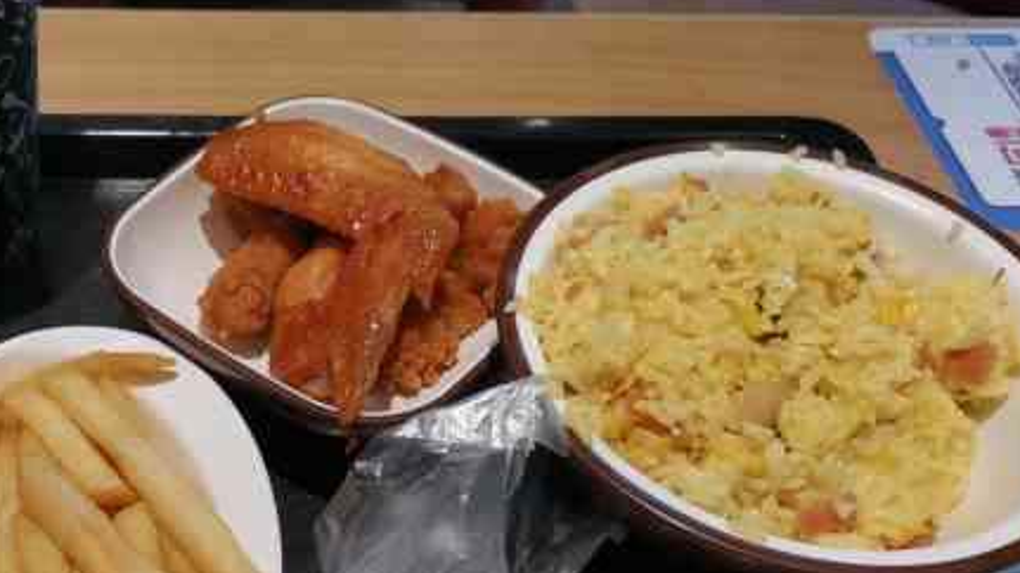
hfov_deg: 43.1
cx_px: 246
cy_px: 453
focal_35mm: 46
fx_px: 1244
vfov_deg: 25.5
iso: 320
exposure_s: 1/625
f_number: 1.8
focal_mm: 5.58
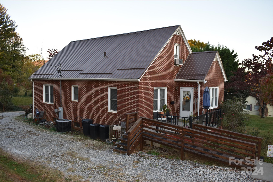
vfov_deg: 43.6
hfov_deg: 61.9
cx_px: 136
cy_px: 91
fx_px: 227
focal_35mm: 30
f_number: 5.6
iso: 320
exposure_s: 1/125
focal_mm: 20
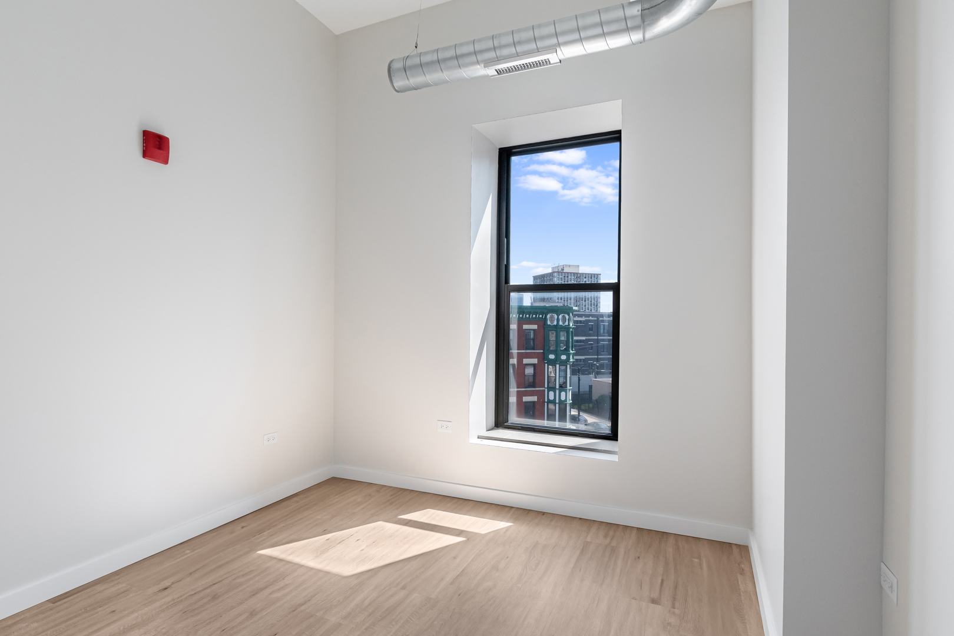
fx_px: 450
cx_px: 477
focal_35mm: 17
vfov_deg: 70.4
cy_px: 318
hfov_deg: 93.3
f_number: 9
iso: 320
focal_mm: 11.5
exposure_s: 1/640
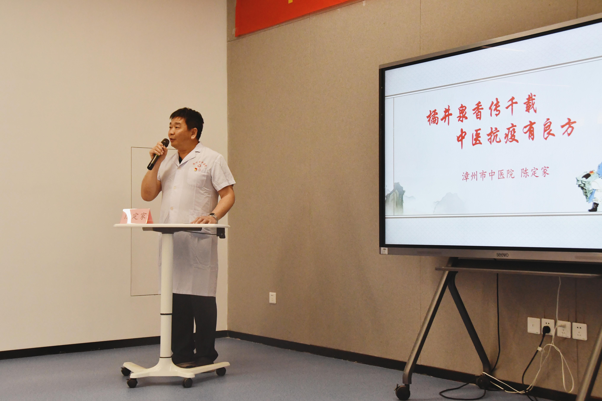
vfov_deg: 25.1
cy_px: 200
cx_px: 301
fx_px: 903
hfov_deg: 36.9
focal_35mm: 54
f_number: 8
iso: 2500
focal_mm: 36
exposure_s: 1/100
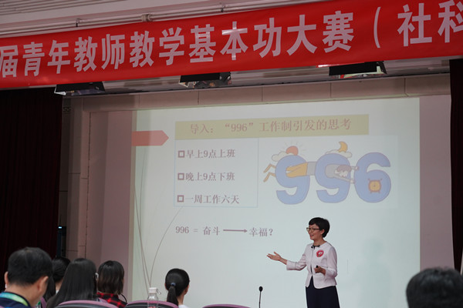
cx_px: 232
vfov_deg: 23.0
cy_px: 154
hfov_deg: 33.9
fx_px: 759
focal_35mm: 59
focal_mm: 59
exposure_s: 1/160
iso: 1600
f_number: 4
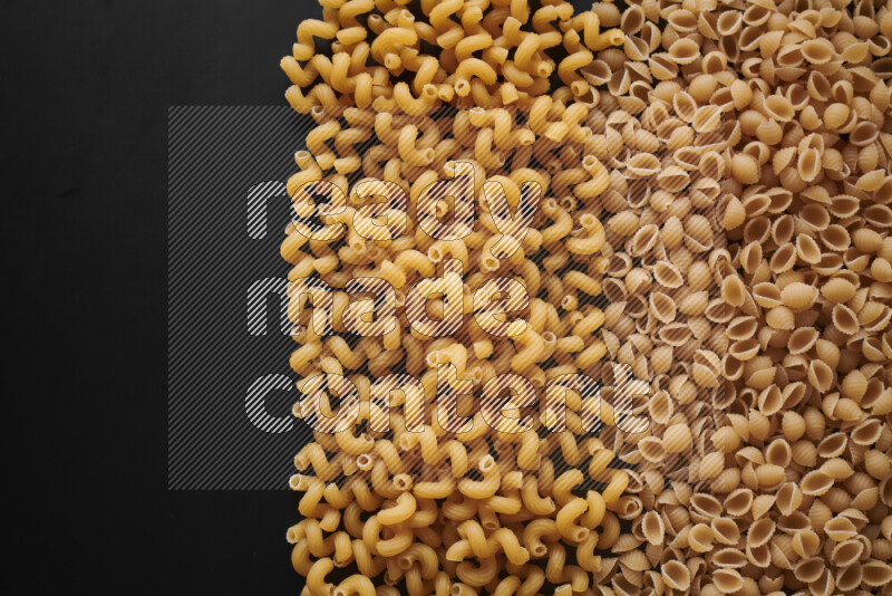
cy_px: 298
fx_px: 1239
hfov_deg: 39.6
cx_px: 446
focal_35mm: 50
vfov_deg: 27.0
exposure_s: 1/100
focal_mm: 50
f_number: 8
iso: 160
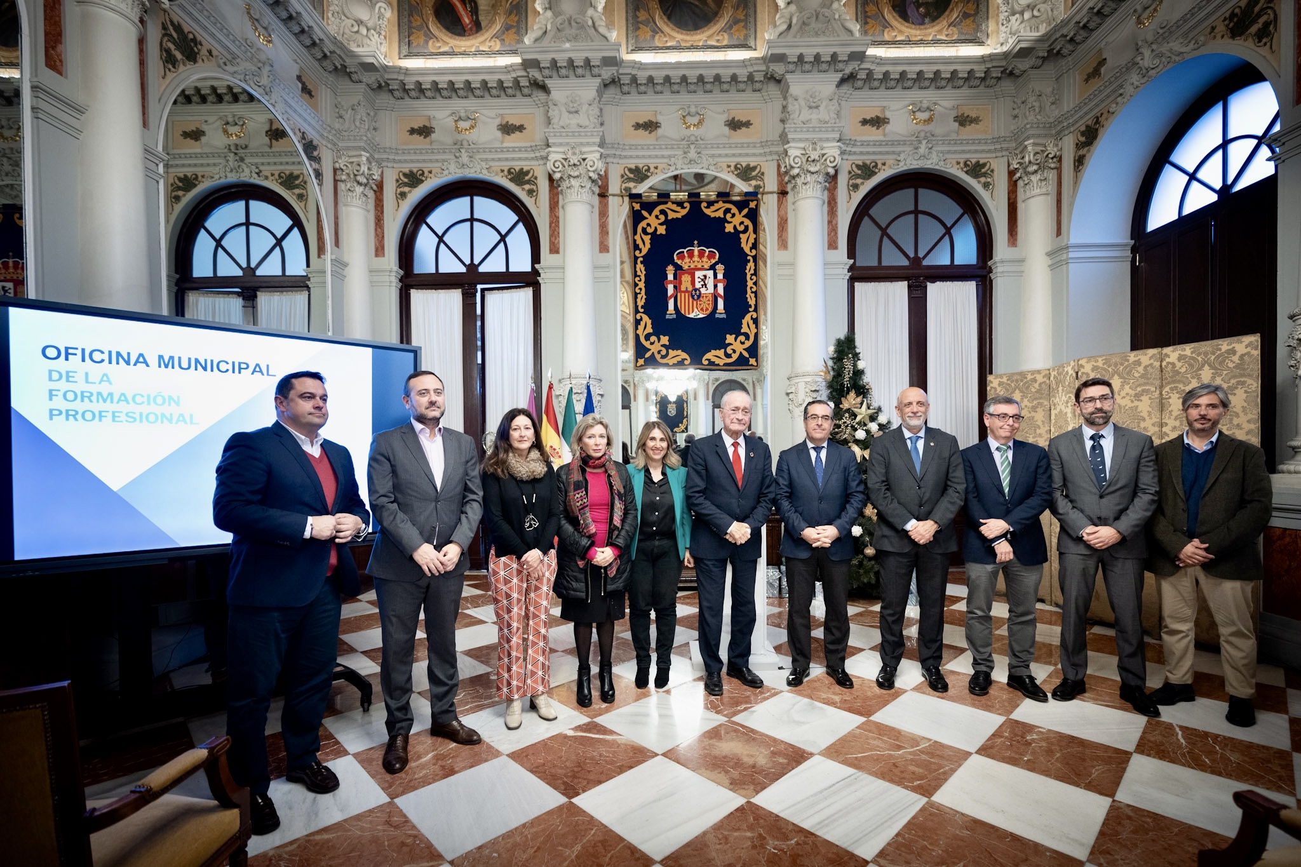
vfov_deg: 73.7
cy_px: 434
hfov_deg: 96.7
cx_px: 650
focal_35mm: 16
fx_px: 578
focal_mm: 16
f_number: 2.8
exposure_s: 1/100
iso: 1250
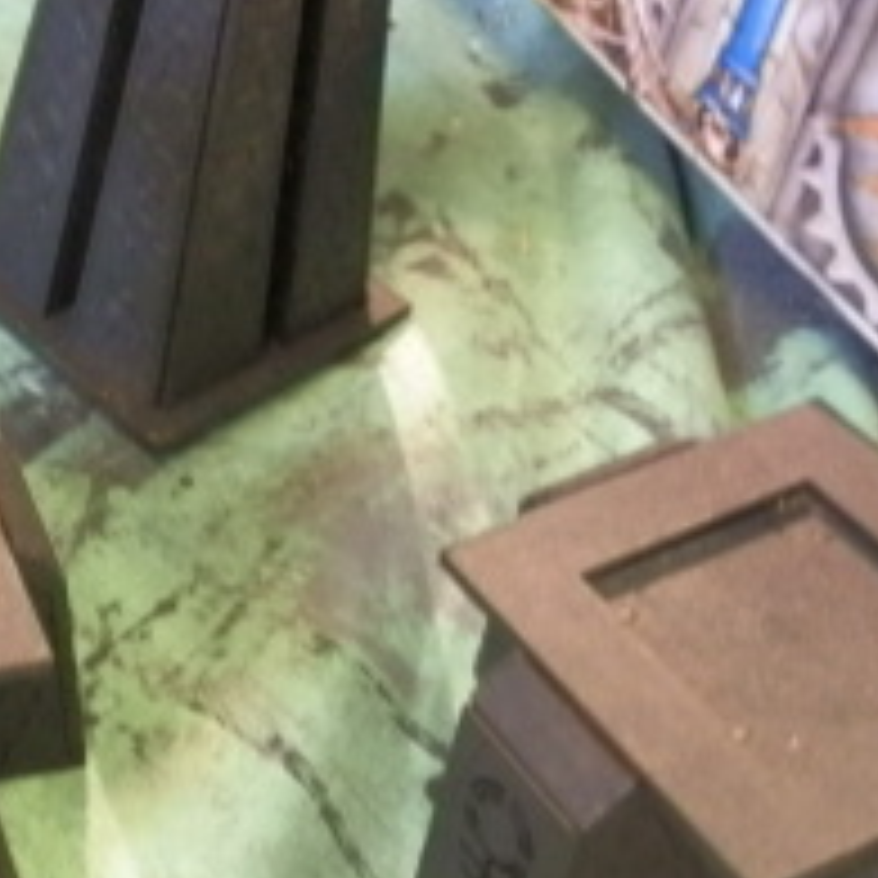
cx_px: 9
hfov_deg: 24.3
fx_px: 1951
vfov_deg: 25.3
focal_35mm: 68
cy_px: 360
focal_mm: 5
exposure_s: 1/10
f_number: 3.1
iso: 400
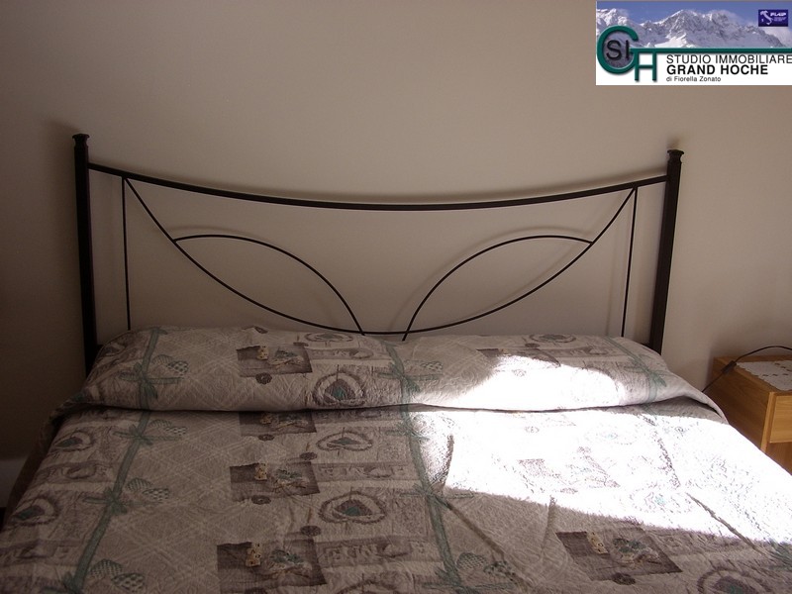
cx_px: 396
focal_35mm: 30
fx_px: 686
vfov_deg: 46.8
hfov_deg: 60.0
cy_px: 297
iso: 71
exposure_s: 1/148
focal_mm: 5.8
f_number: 4.1
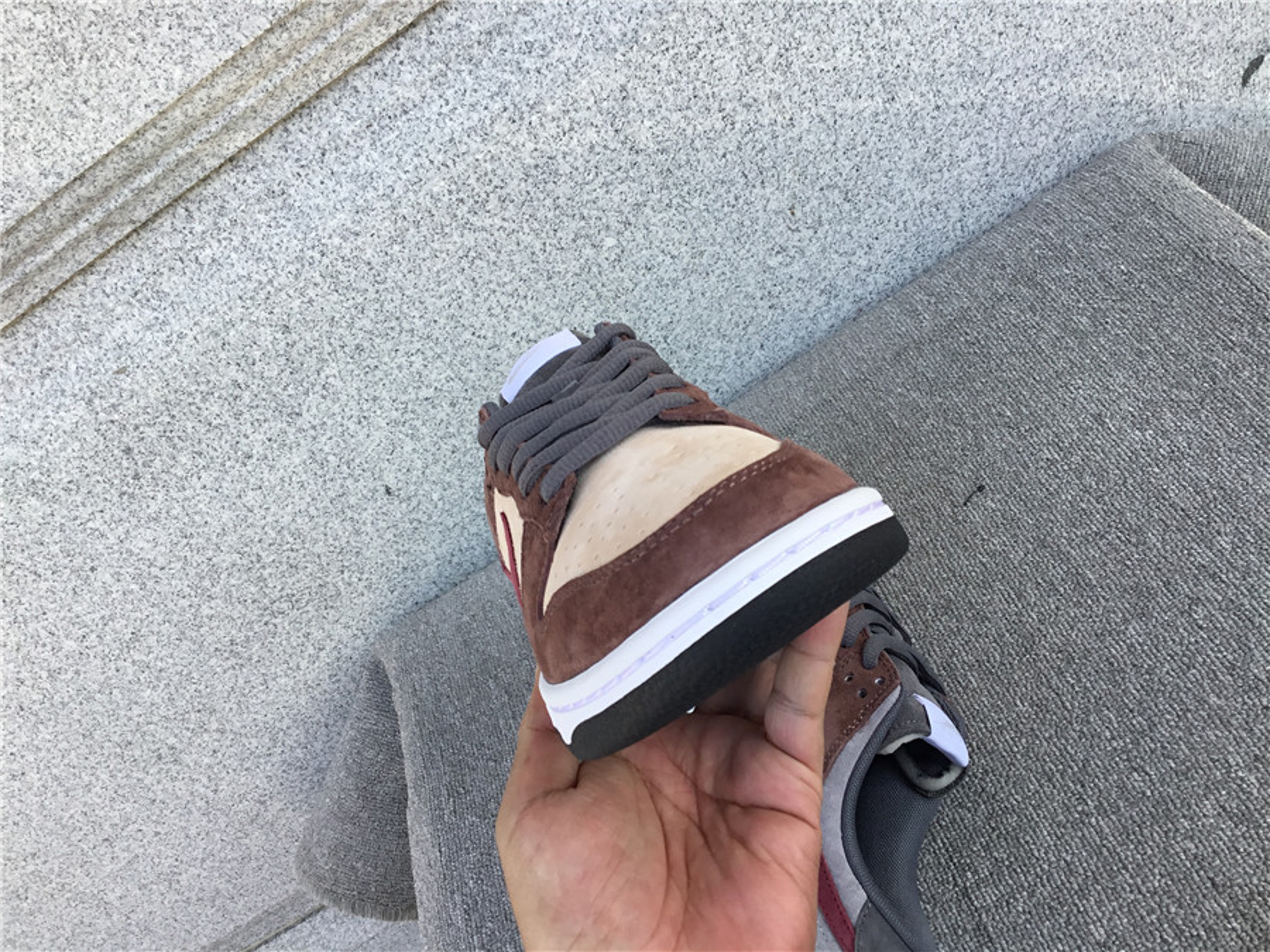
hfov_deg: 58.4
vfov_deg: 45.4
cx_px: 635
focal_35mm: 31
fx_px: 1137
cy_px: 476
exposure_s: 1/238
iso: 25
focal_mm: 3.3
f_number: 2.4
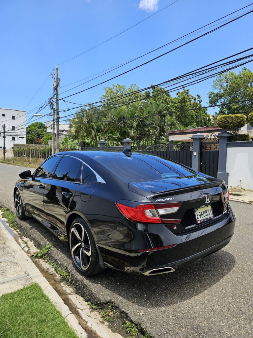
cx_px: 126
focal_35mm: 23
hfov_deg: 58.9
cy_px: 169
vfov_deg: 73.9
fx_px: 224
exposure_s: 1/447
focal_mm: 6.3
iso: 10
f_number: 1.7
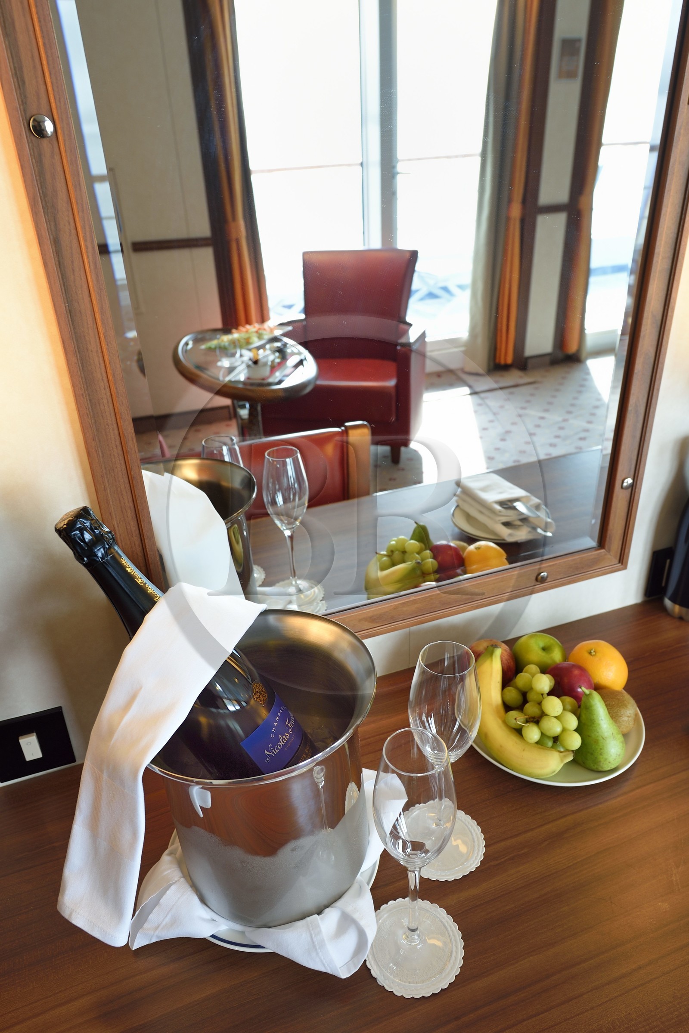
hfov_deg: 53.1
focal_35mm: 24
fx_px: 689
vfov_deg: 73.7
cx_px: 344
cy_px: 516
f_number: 6.3
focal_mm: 24
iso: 200
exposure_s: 1/30
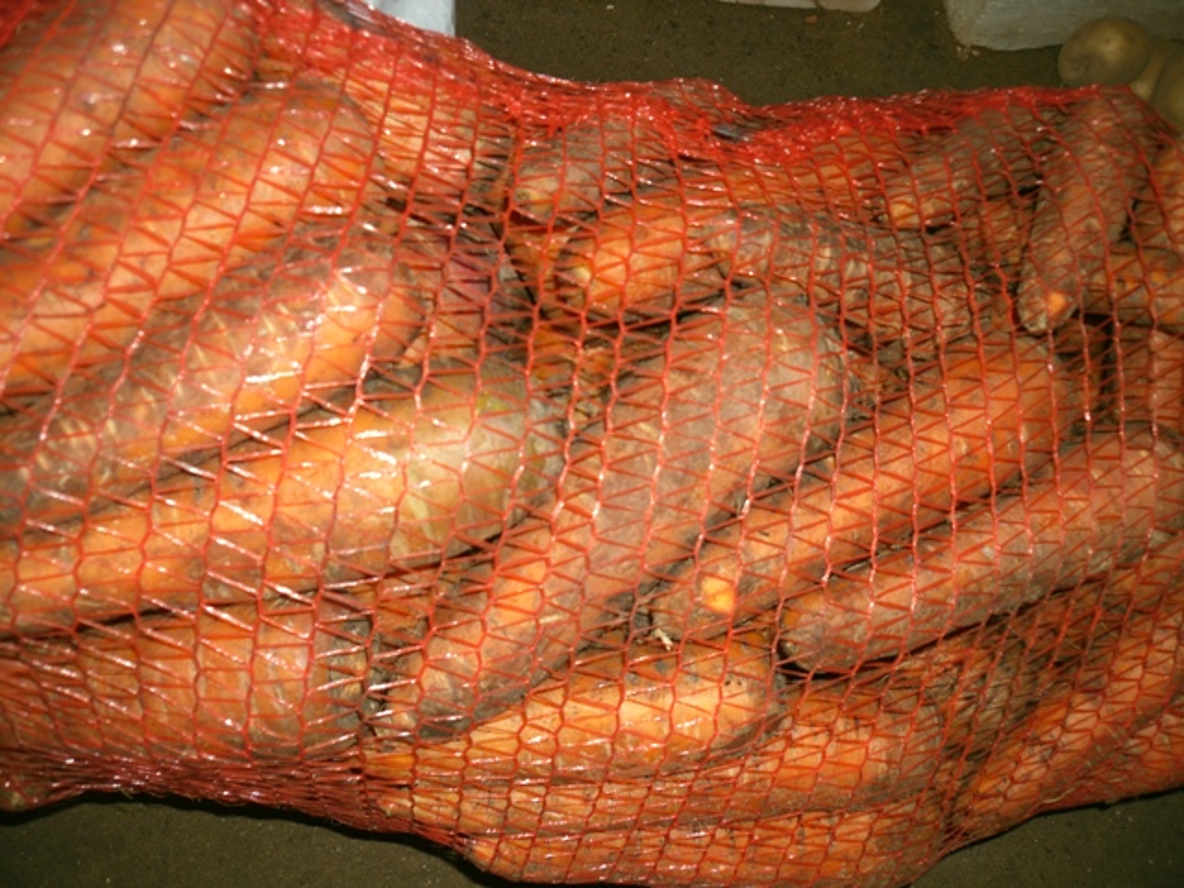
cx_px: 592
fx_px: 1163
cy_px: 444
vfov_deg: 41.8
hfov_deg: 54.0
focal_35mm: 34
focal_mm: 6
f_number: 2.8
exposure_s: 1/45
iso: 80
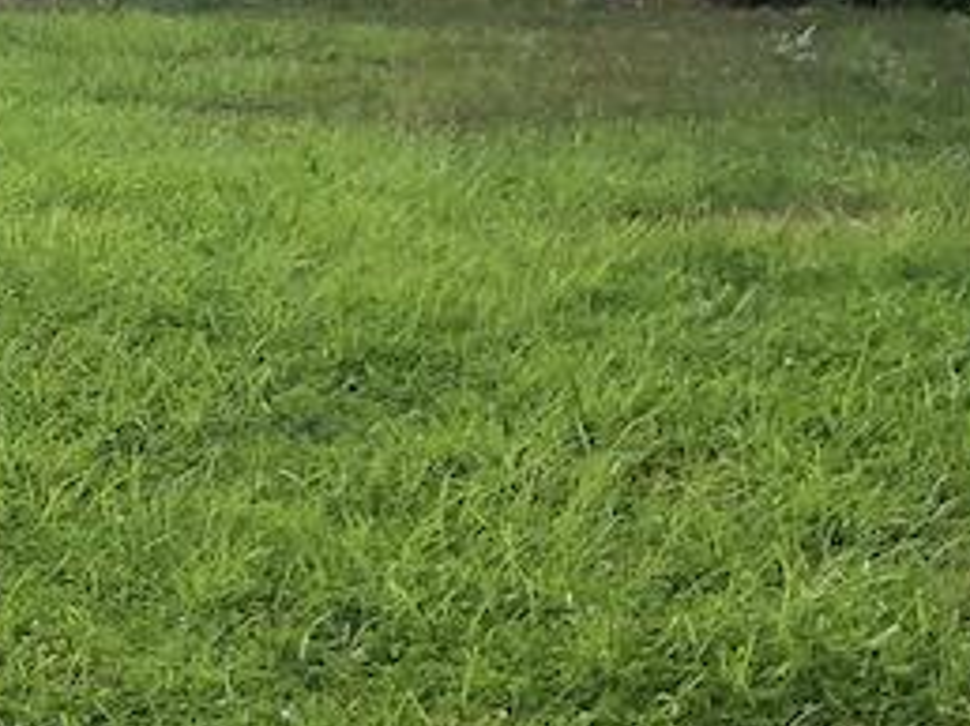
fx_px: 3891
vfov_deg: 10.6
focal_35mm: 139
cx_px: -838
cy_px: 26
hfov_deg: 12.8
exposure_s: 1/357
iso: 20
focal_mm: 3.99
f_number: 1.8
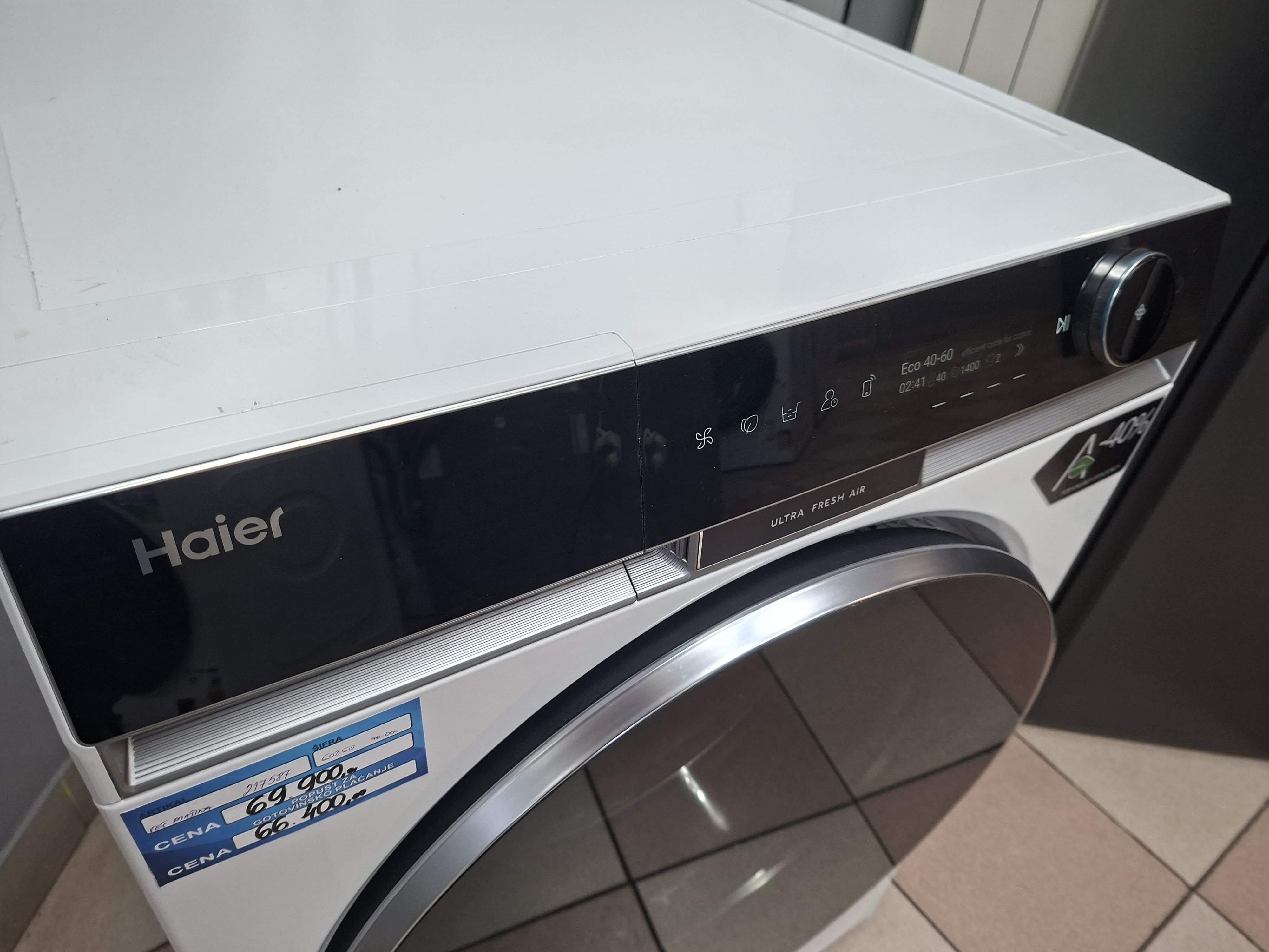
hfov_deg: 73.9
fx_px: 843
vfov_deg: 58.9
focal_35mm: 23
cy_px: 476
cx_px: 634
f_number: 1.8
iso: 200
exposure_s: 1/60
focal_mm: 5.54
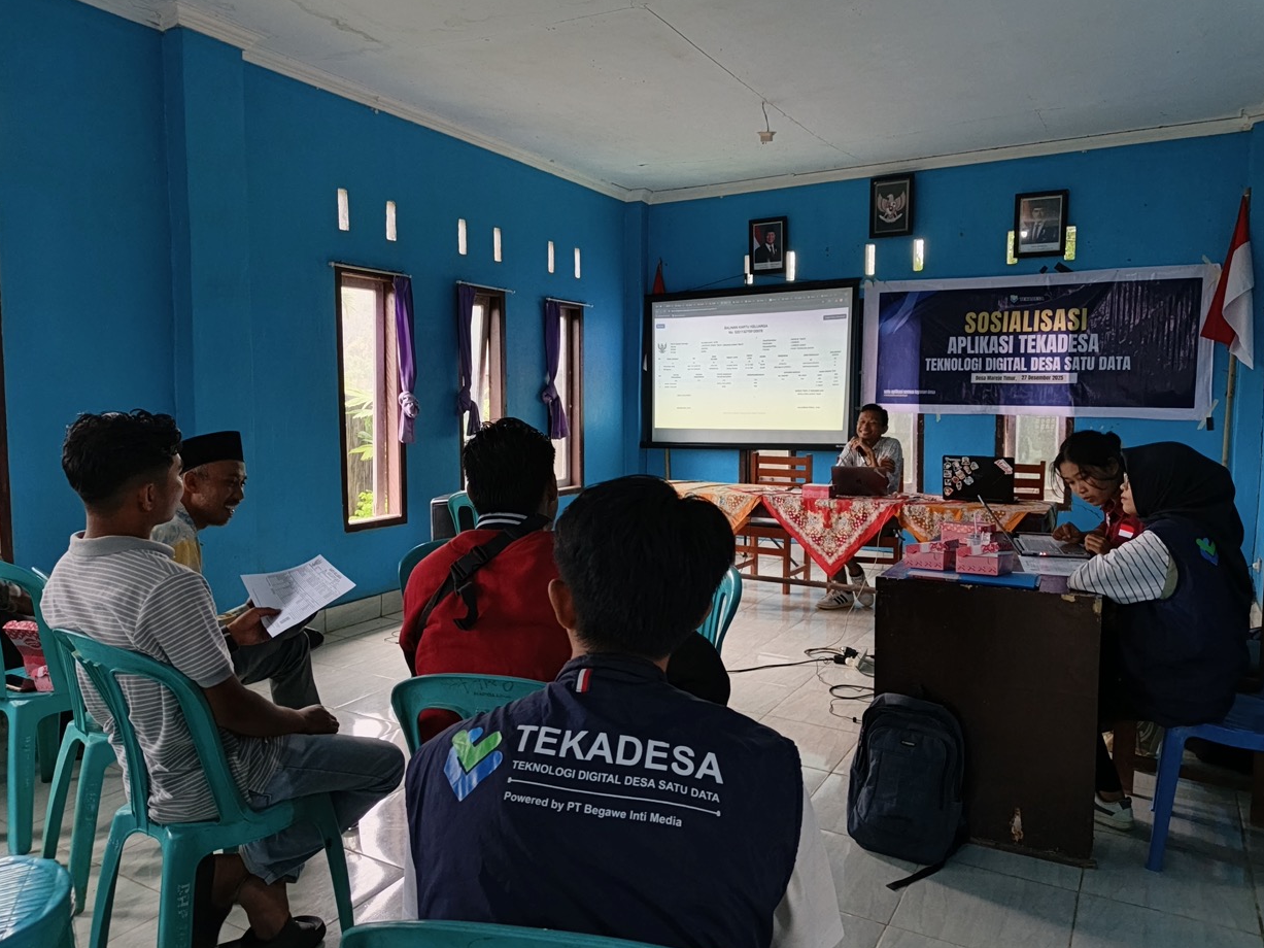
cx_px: 645
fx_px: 876
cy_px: 480
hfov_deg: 71.6
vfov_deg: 56.8
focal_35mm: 24
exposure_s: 1/50
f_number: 1.8
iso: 750
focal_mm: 5.56
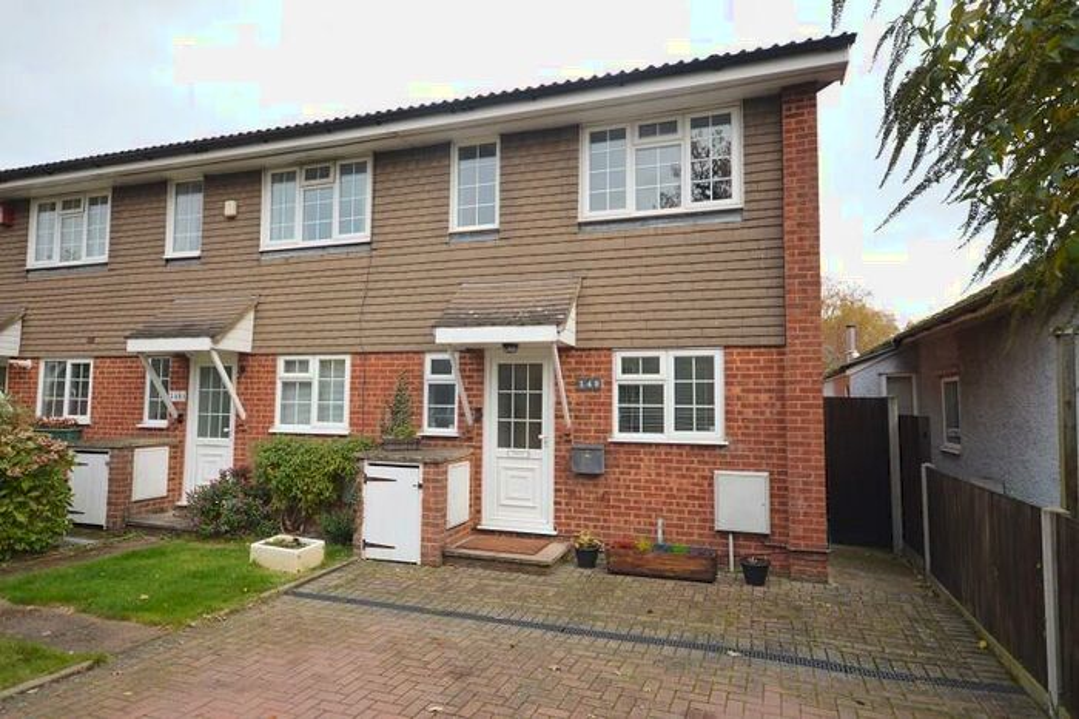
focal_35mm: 21
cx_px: 540
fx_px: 629
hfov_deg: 81.2
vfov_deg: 59.4
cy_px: 360
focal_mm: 14
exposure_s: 1/125
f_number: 5.6
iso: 220
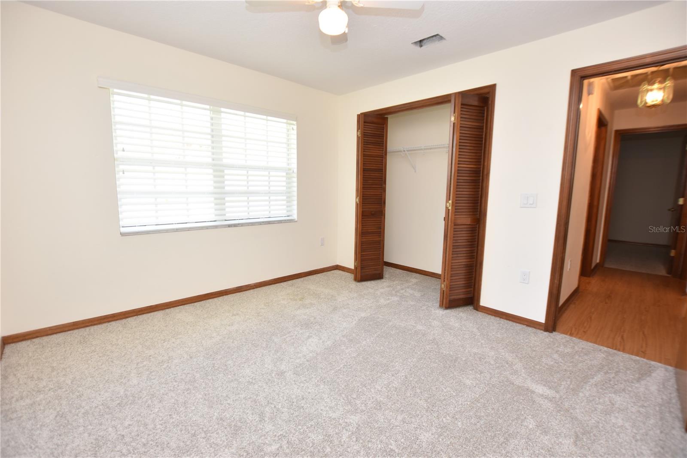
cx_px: 344
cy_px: 229
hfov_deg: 100.4
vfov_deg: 77.3
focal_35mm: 15
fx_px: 286
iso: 200
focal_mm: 10
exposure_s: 1/60
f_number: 4
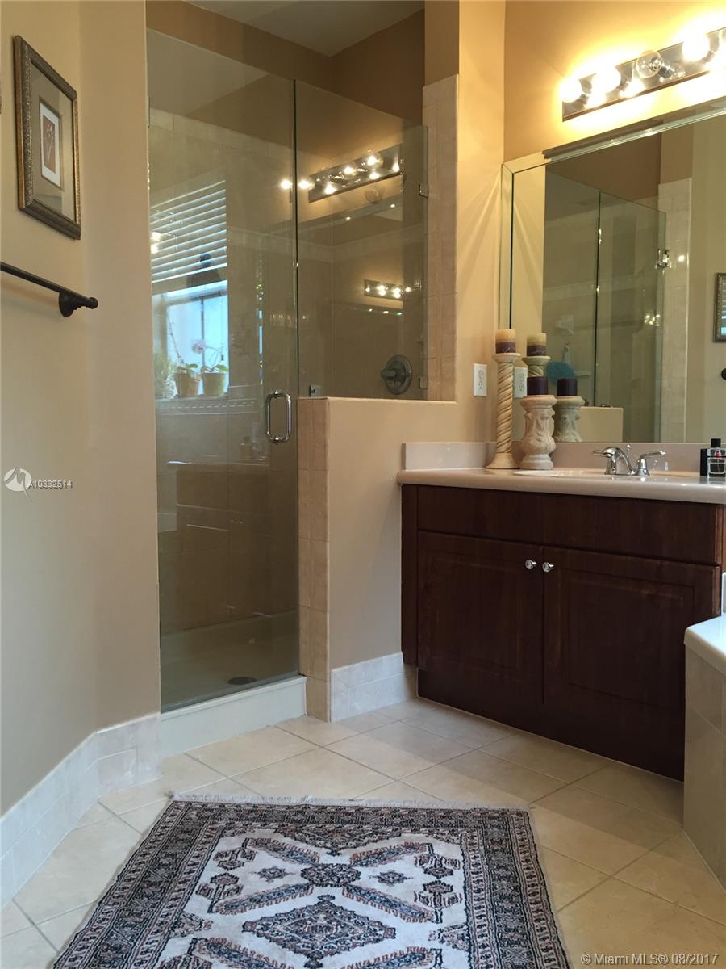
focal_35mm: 29
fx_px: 811
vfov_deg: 61.7
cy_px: 484
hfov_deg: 48.2
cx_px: 363
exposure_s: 1/30
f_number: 2.2
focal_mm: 4.15
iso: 80
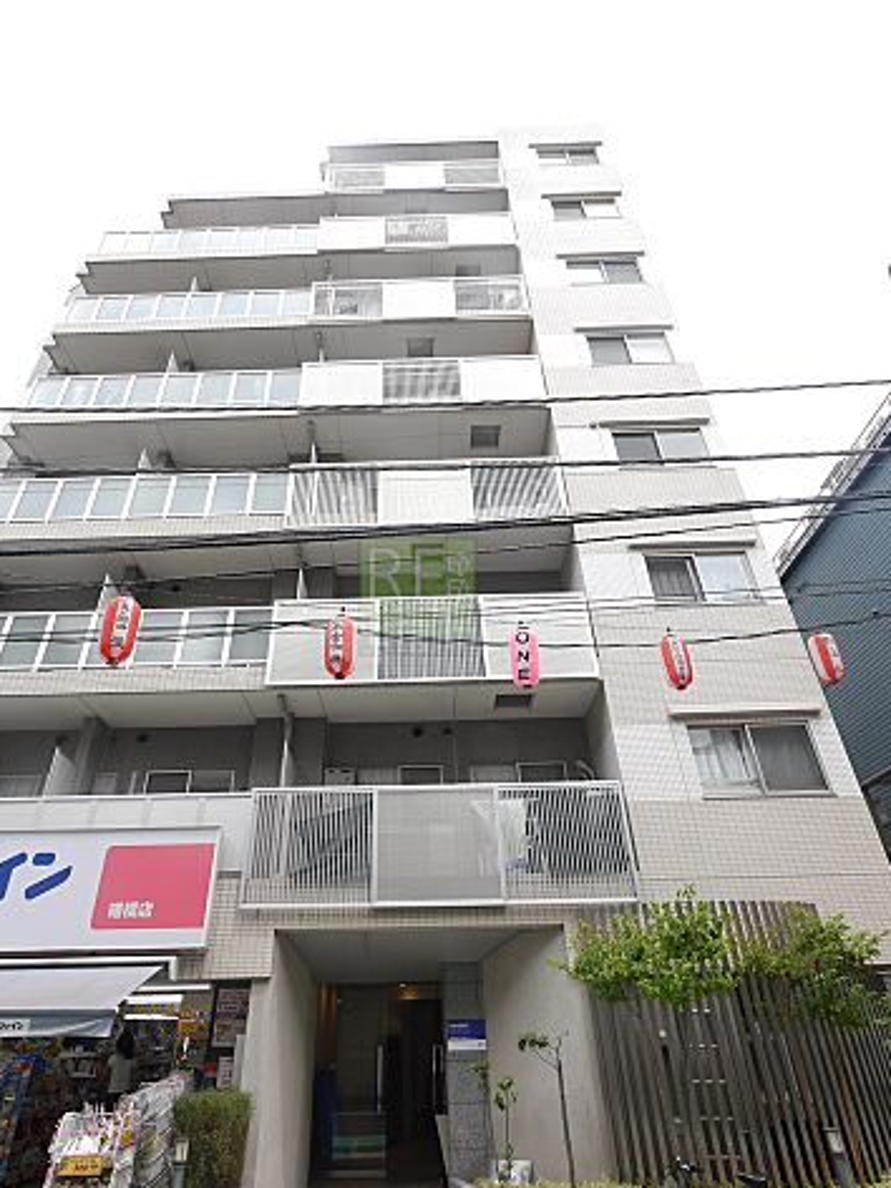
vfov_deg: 84.7
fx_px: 652
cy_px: 597
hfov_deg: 68.6
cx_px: 418
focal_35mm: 19
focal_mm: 7
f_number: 5.6
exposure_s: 1/250
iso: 160
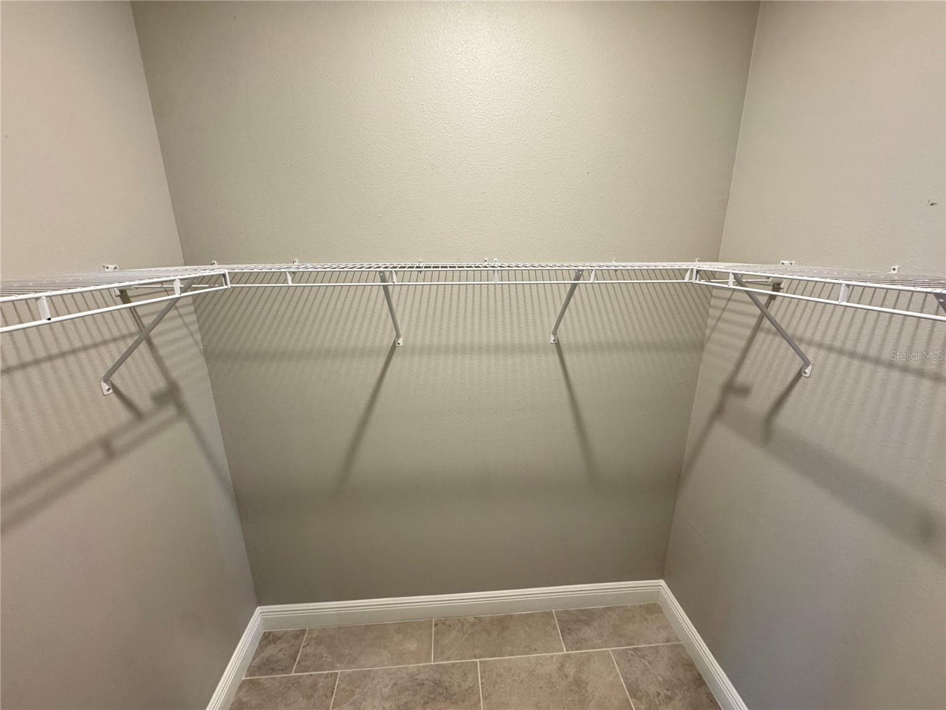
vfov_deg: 85.7
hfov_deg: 102.1
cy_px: 355
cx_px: 473
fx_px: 383
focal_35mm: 14
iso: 320
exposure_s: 1/60
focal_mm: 2.22
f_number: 2.2
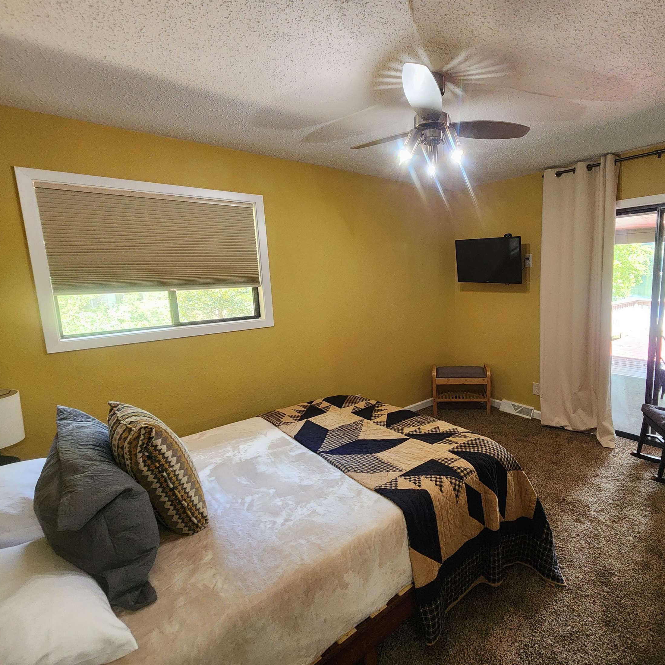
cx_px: 415
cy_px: 332
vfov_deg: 87.4
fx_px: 348
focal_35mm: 16
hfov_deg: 85.7
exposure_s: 1/60
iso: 400
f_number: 2.2
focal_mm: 2.2
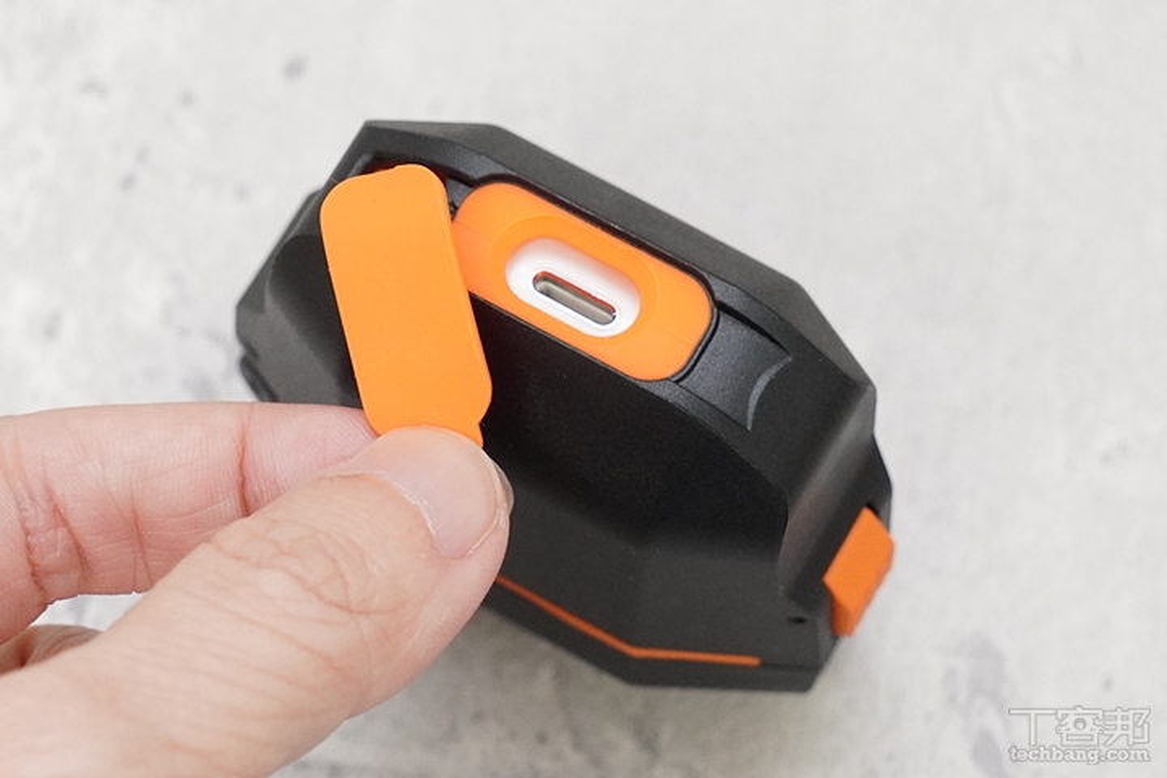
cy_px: 389
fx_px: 2674
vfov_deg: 16.6
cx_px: 584
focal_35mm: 82
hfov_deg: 24.6
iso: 3200
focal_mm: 55
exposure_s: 1/125
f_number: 7.1
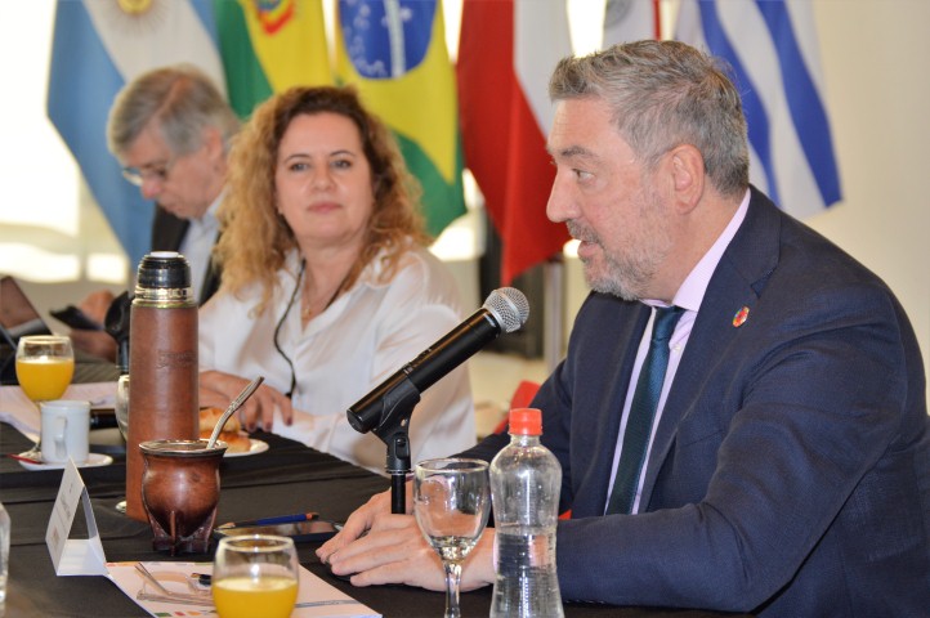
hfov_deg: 19.5
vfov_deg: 13.0
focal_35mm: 105
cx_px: 465
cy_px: 309
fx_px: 2710
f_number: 5
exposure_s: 1/60
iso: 400
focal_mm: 70
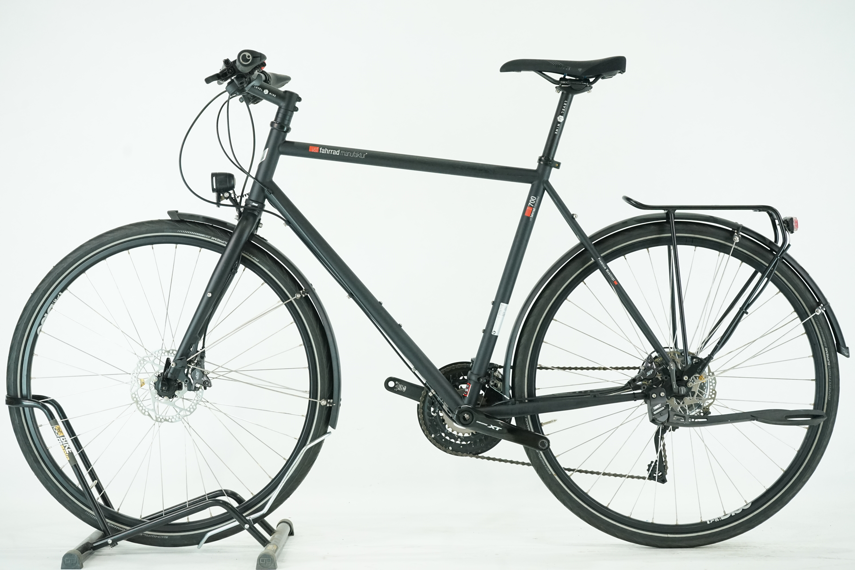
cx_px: 428
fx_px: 1615
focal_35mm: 68
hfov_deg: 29.7
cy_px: 285
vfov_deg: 20.0
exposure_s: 1/200
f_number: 7.1
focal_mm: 68
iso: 3200
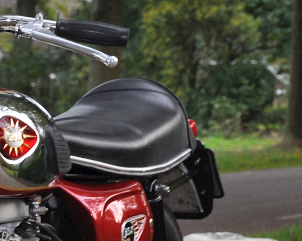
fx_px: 1644
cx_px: -202
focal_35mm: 184
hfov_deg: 10.0
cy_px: 277
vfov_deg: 8.3
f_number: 4.5
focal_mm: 38
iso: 800
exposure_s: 1/80
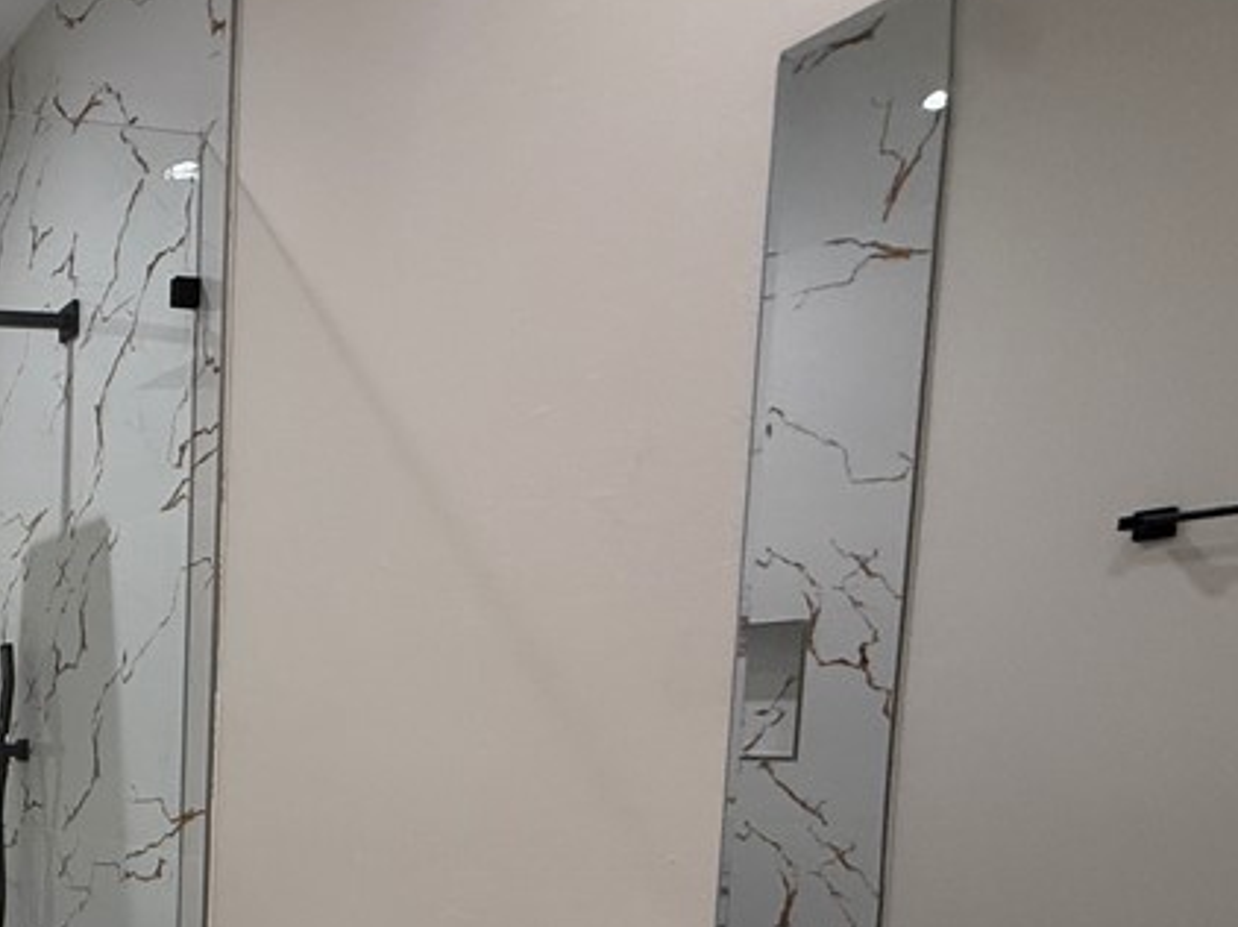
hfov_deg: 40.0
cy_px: 848
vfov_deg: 38.6
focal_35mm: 34
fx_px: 1215
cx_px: -217
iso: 250
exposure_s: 1/120
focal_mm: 2.22
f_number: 2.2
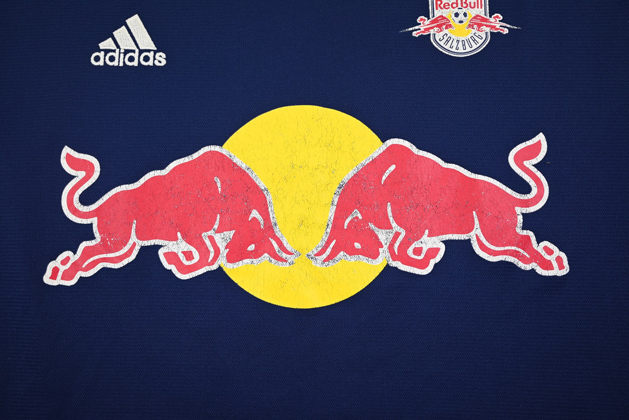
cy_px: 210
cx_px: 314
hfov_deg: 62.8
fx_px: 516
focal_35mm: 30
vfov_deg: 44.3
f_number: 4.5
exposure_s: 1/125
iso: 200
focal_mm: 29.5
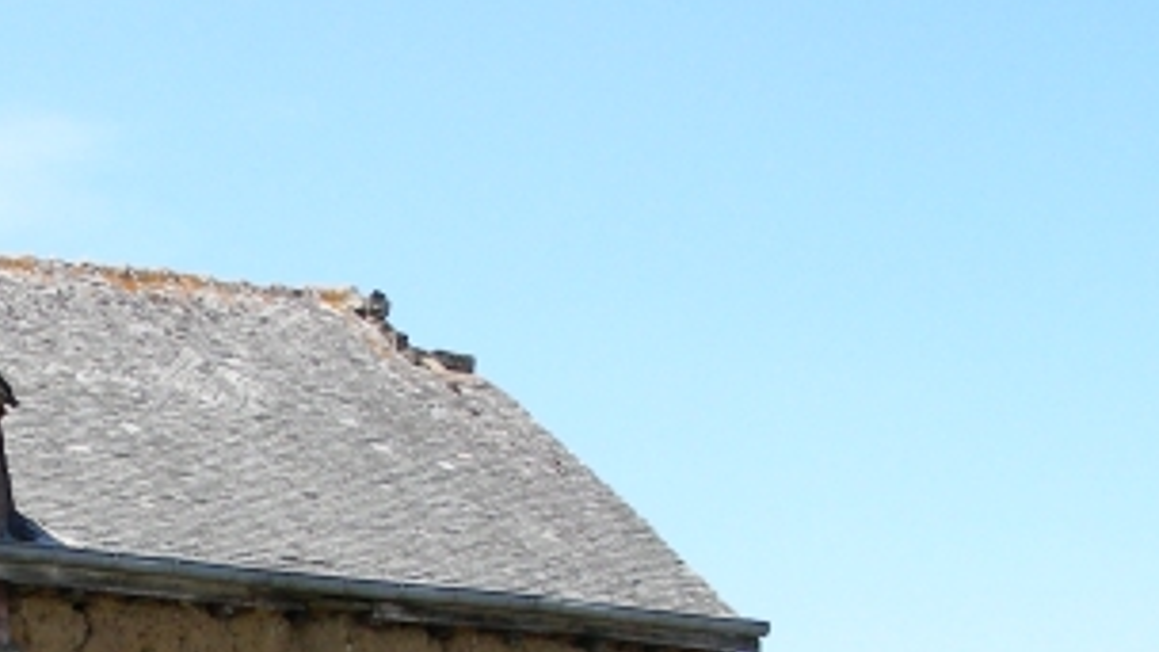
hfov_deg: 22.1
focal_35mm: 93
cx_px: 15
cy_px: 900
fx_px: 2858
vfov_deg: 12.5
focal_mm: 6.3
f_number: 4
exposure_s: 1/326
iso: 50
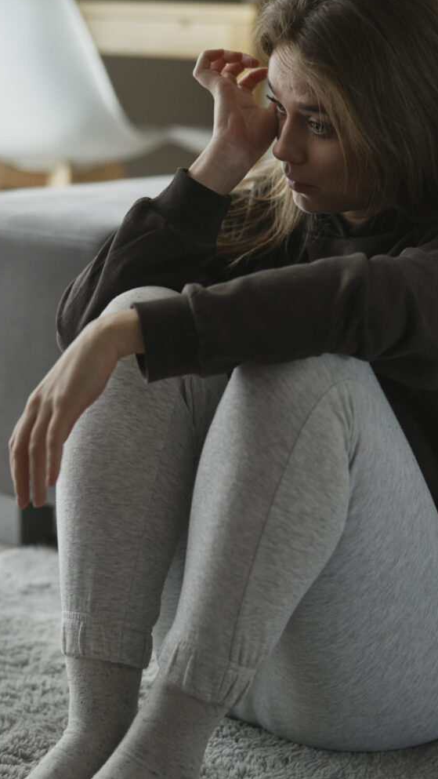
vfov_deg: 26.2
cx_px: 230
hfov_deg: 14.9
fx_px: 1671
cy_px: 417
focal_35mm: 81
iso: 320
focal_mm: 50
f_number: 1.8
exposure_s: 1/200
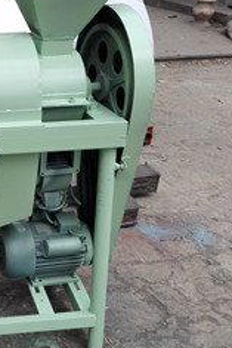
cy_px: 161
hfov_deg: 20.0
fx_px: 598
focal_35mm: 62
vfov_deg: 32.3
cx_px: -75
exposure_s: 1/542
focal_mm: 3.79
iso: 50
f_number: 2
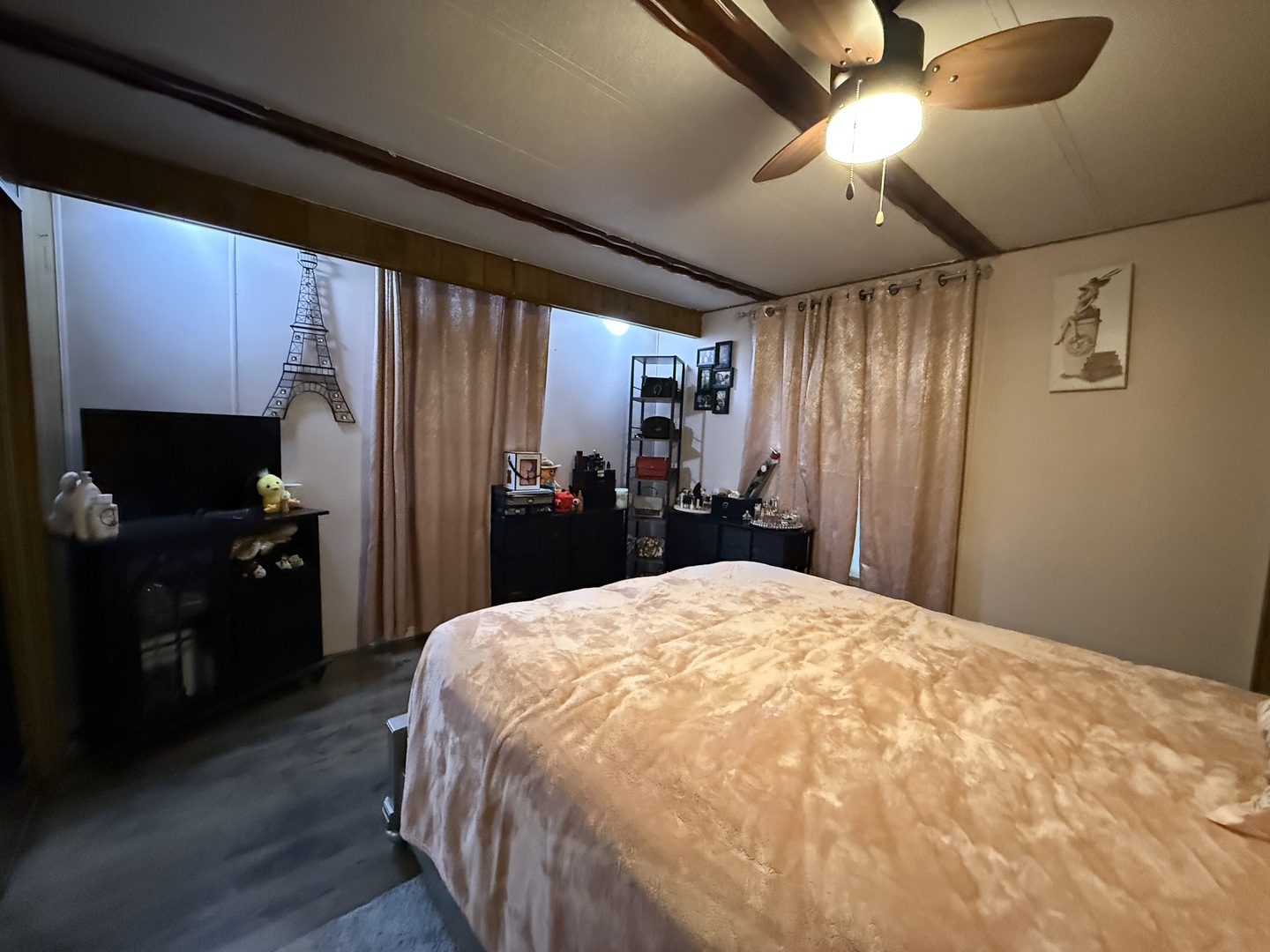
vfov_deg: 85.7
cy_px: 476
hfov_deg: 102.1
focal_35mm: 14
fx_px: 514
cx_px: 635
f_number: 2.2
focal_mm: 2.22
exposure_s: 1/60
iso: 1250
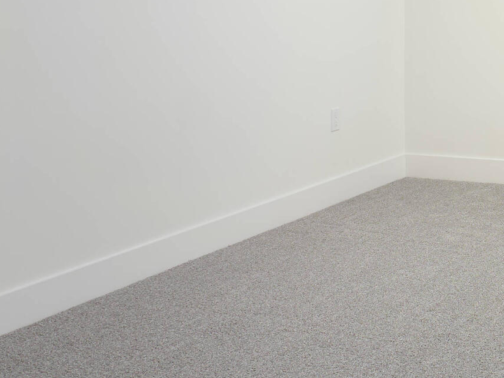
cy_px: -22
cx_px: 610
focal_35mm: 63
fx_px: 917
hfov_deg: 27.0
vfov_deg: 22.2
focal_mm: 9
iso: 100
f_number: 5.6
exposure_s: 1/250
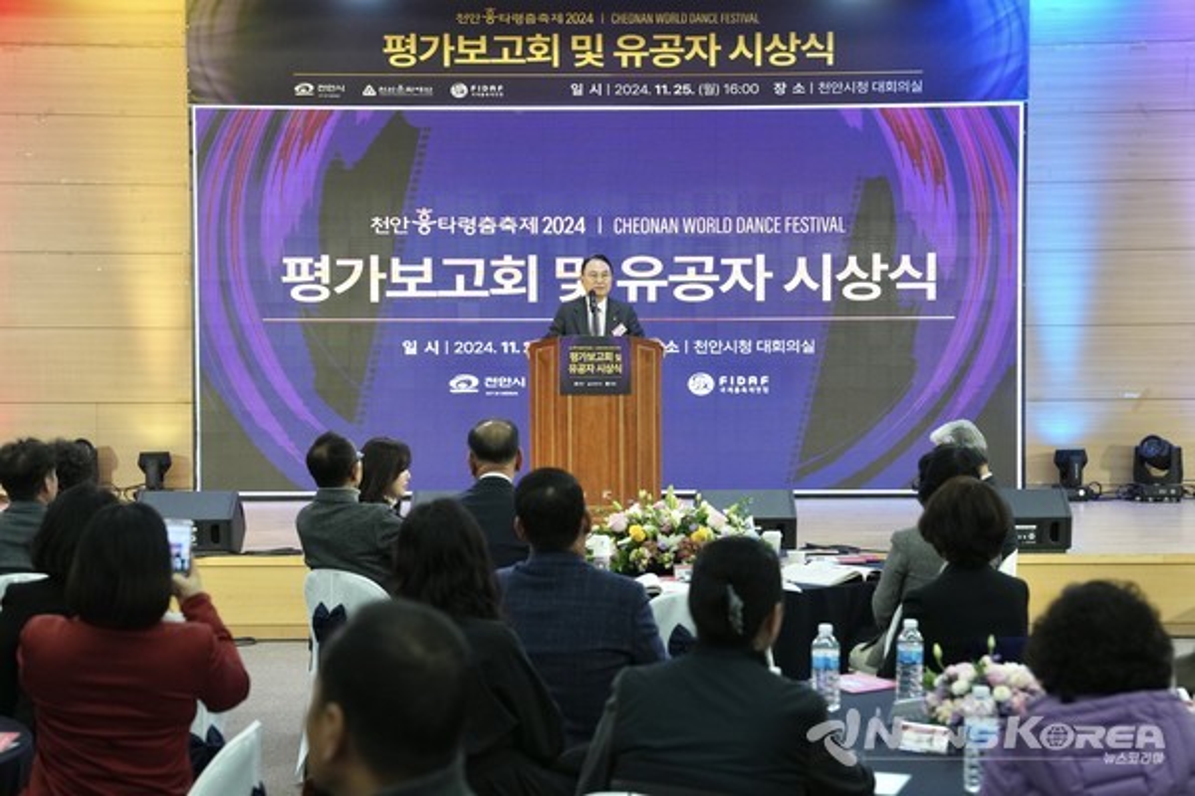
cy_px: 398
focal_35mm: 70
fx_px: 2323
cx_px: 598
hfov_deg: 28.8
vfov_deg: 19.5
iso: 2500
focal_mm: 70
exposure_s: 1/200
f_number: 4.5
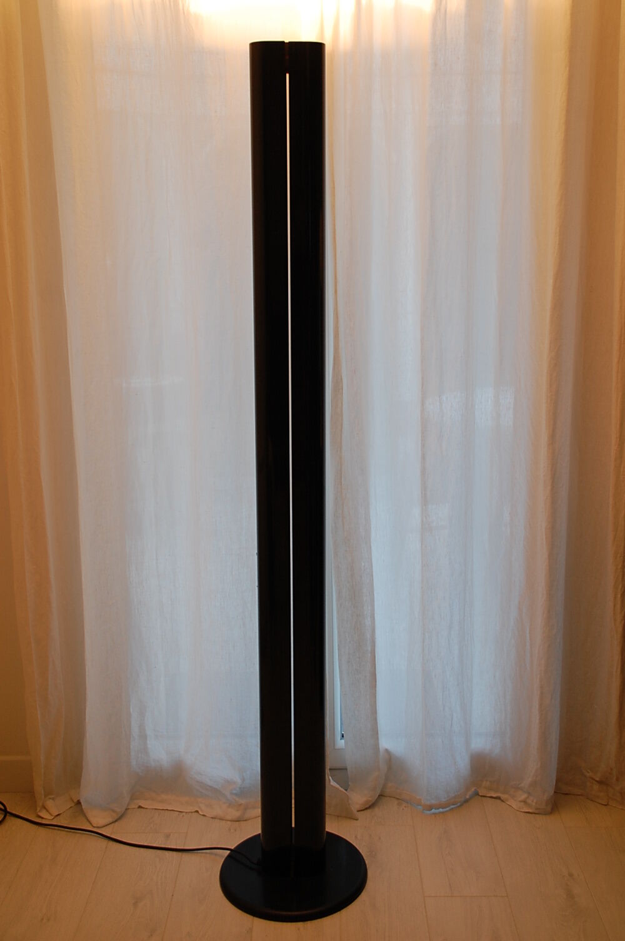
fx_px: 1096
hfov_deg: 31.8
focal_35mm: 42
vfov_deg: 46.4
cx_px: 312
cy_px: 470
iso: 400
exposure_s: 1/80
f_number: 4.5
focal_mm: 28
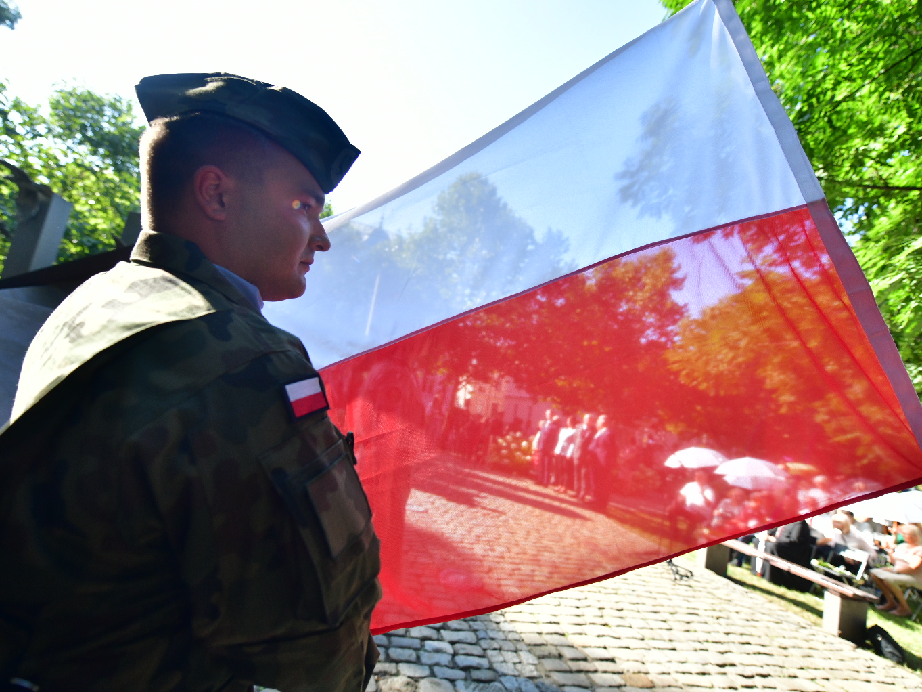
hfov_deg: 94.4
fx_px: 426
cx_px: 441
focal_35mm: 16
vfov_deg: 78.1
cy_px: 339
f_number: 2.8
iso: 800
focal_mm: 14
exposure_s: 1/2500
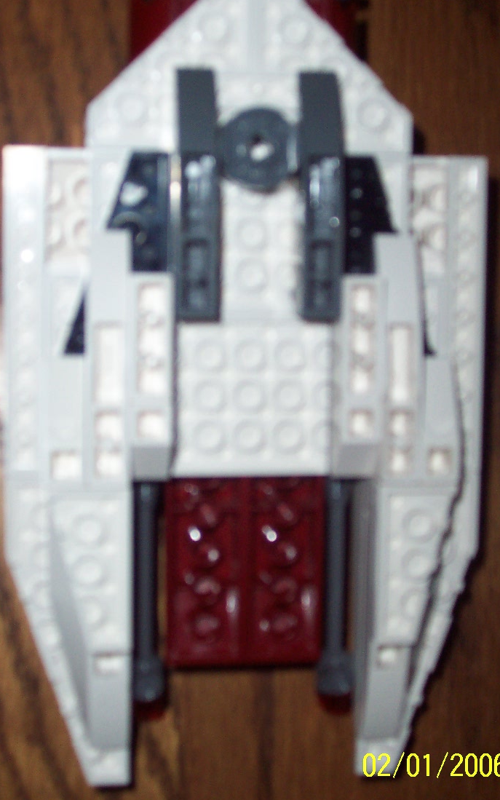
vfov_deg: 31.1
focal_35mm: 66
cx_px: 247
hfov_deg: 19.7
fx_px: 1439
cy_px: 385
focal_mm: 8.6
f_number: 3.4
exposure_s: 1/60
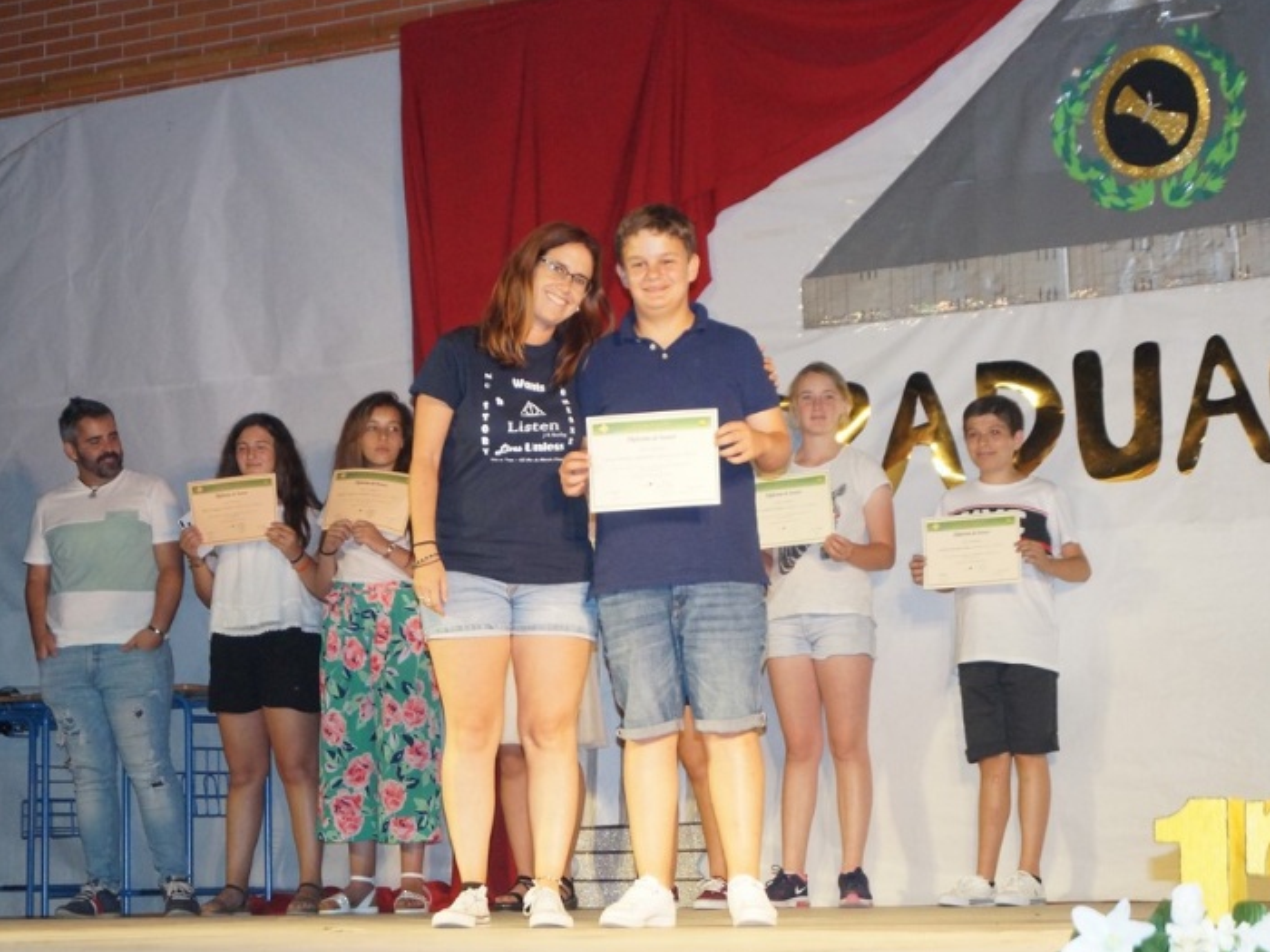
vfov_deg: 16.3
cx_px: 606
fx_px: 3322
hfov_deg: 21.6
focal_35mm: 91
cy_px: 473
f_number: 5.6
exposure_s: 1/125
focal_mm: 55
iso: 2500
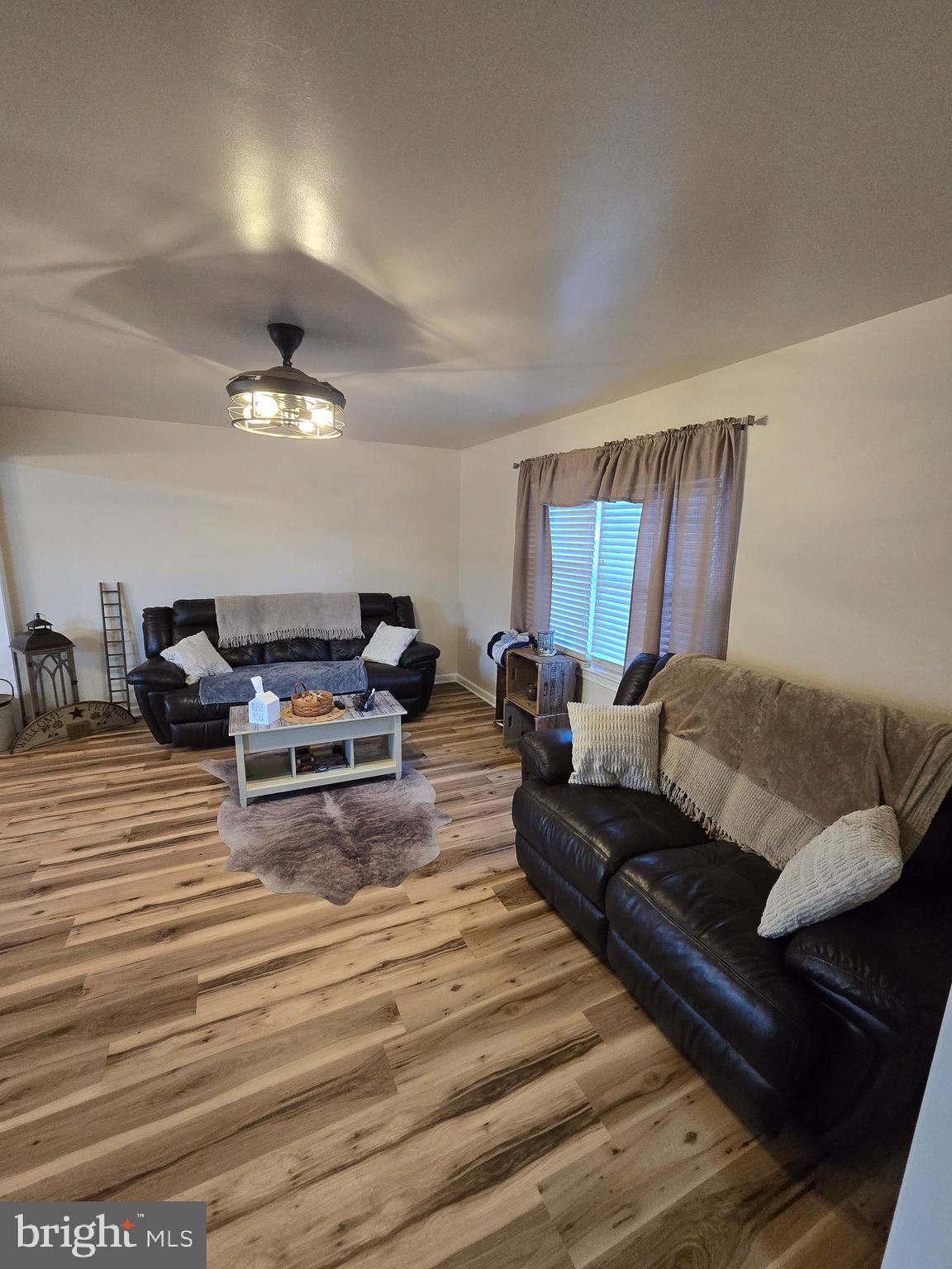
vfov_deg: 106.2
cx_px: 476
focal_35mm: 13
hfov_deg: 89.9
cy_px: 634
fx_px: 477
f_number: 2.2
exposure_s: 1/60
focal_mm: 2.2
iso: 500
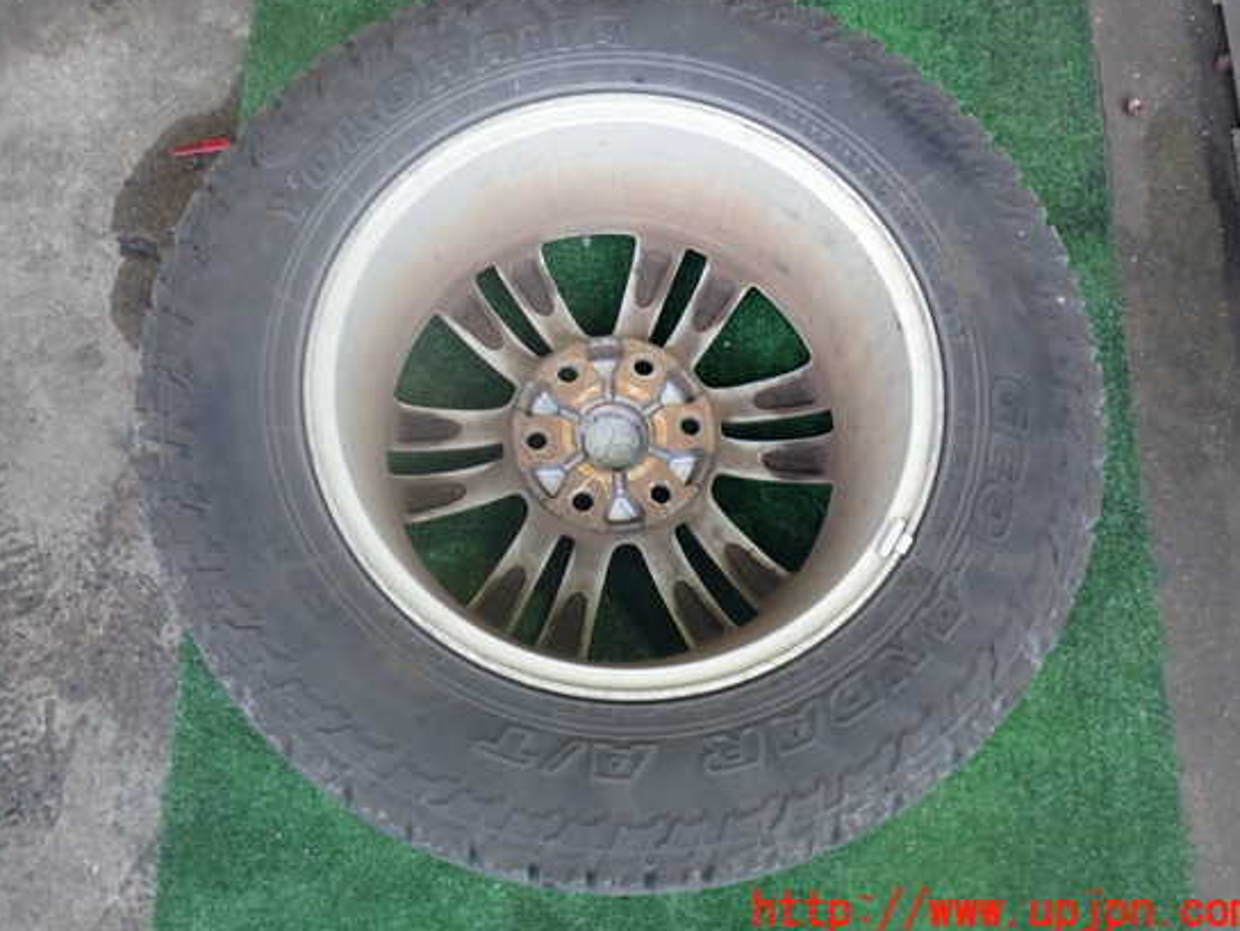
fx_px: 1182
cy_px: 428
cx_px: 585
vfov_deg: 42.9
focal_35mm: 33
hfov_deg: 55.3
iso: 200
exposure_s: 1/40
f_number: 2.3
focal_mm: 5.4
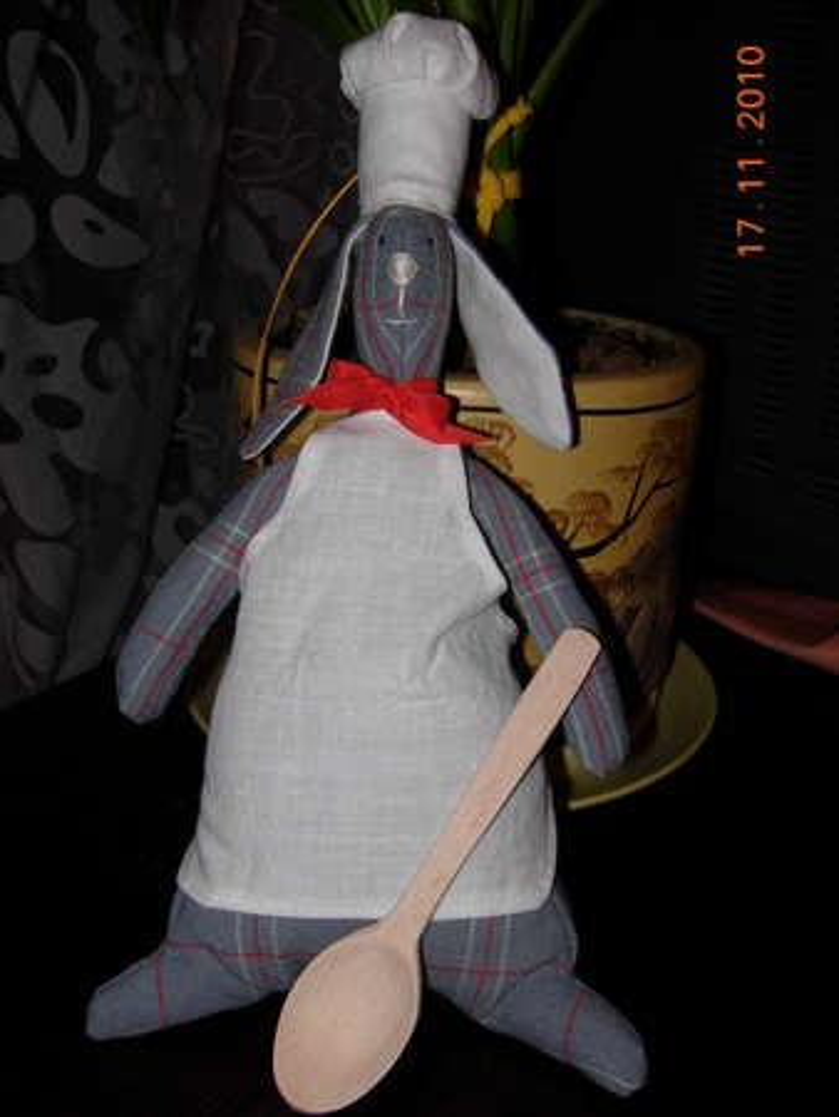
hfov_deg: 39.7
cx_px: 420
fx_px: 1162
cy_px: 558
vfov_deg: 51.3
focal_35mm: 36
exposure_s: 1/45.2
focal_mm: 7.5
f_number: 3.8
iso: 50
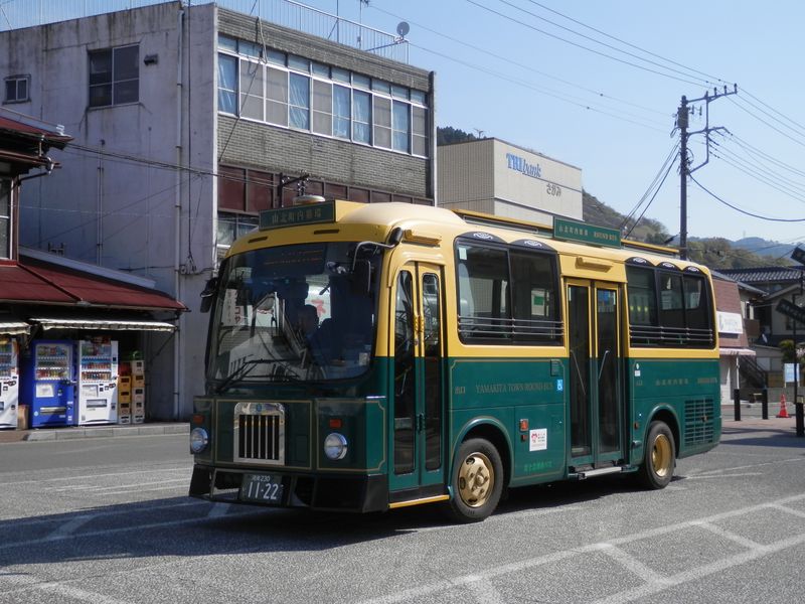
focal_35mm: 45
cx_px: 402
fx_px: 1046
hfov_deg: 42.1
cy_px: 302
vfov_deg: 32.2
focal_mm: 8
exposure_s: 1/800
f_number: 3.8
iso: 80
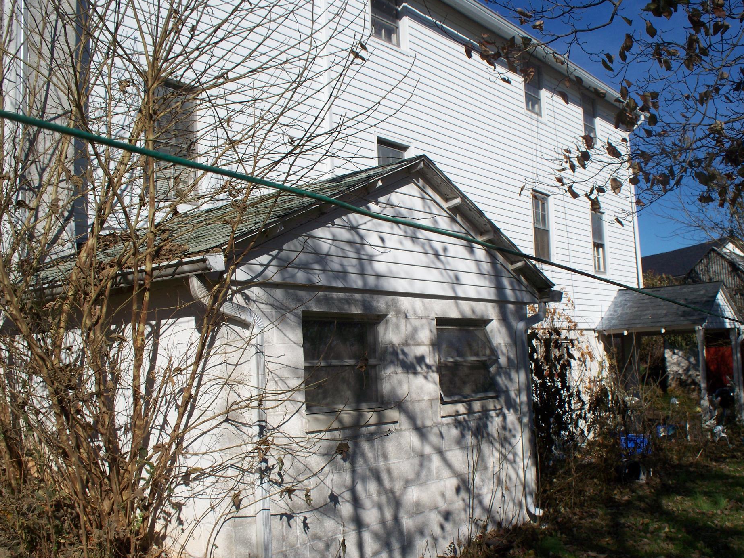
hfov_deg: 46.8
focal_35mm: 40
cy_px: 292
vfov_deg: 35.9
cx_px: 373
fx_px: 860
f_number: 5
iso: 64
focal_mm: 7.54
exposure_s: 1/800
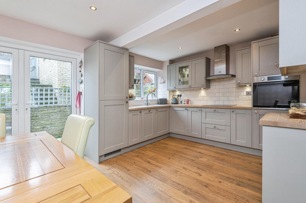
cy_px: 102
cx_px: 153
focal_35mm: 16
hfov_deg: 96.8
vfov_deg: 73.7
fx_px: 136
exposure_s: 1/25
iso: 250
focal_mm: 16
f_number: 8
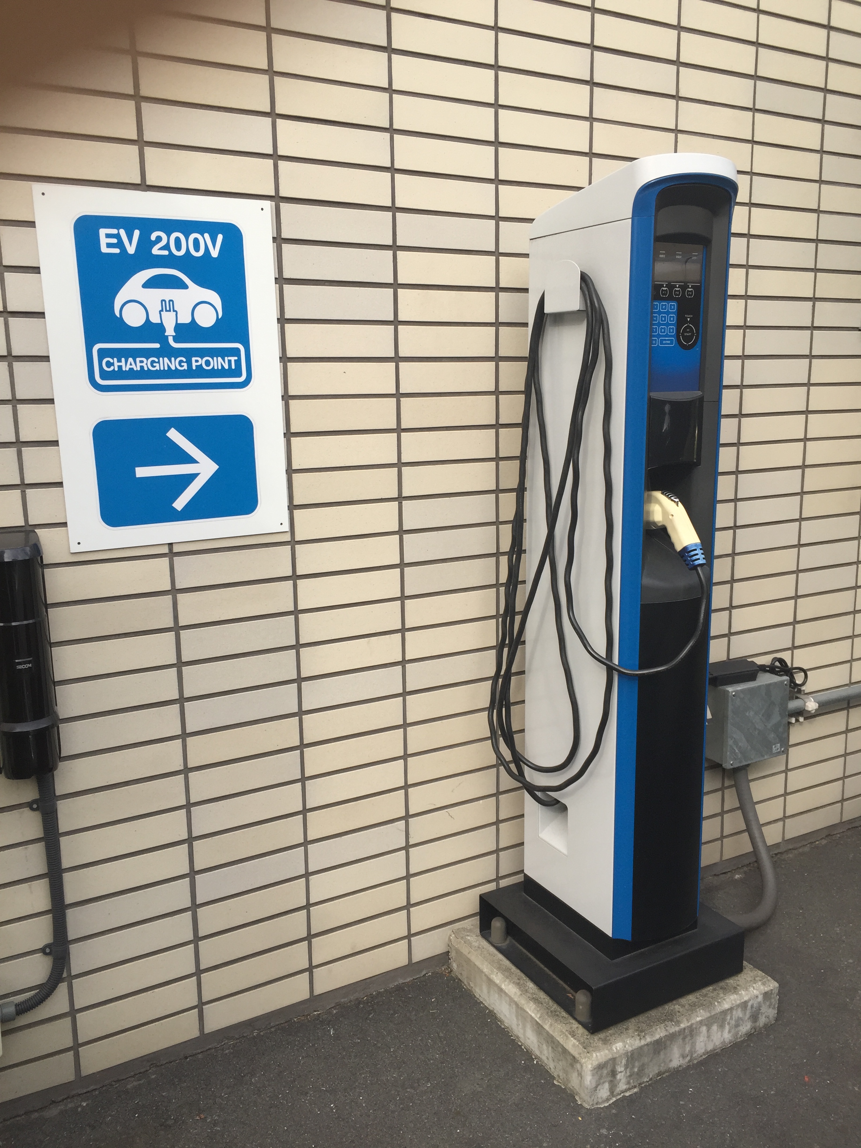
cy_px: 574
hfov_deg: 48.2
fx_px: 962
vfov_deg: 61.7
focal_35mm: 29
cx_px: 430
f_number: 2.2
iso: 32
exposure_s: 1/573
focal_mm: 4.15
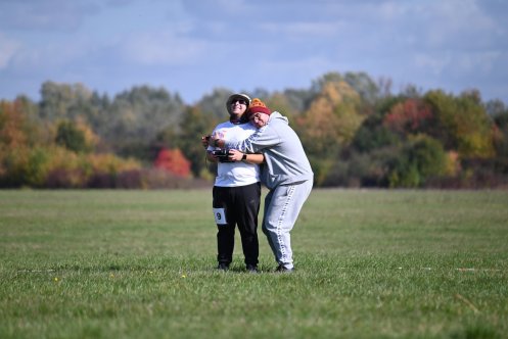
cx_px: 254
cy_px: 170
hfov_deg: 5.2
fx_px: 5647
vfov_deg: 3.4
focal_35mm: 400
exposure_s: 1/2500
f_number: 6.3
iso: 640
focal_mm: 400
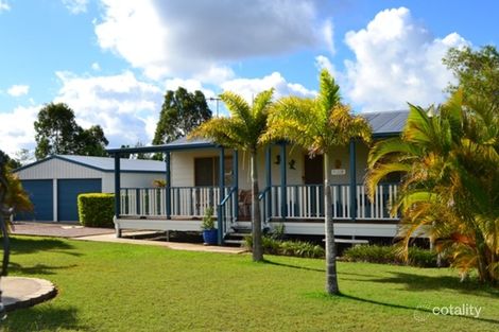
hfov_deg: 46.4
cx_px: 250
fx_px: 582
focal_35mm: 42
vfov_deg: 31.9
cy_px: 166
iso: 400
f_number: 11
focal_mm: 28
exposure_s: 1/400
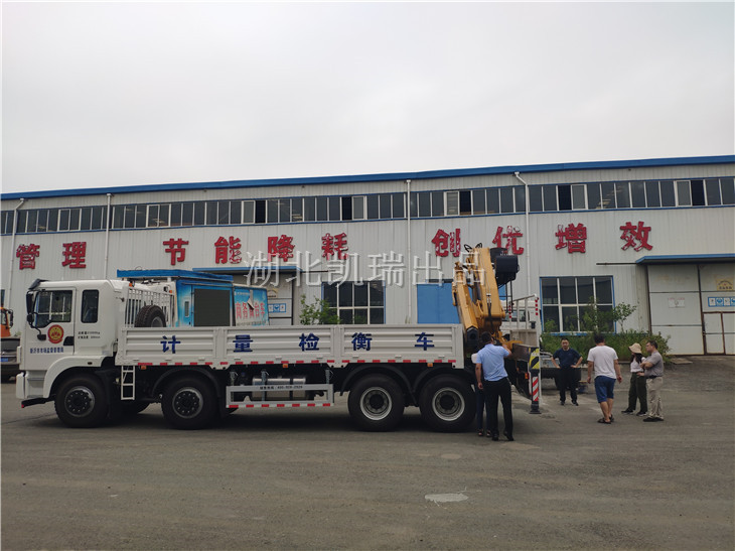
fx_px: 446
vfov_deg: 63.4
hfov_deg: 79.0
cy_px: 276
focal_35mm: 21
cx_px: 368
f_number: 1.8
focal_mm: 4.22
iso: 100
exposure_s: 1/582
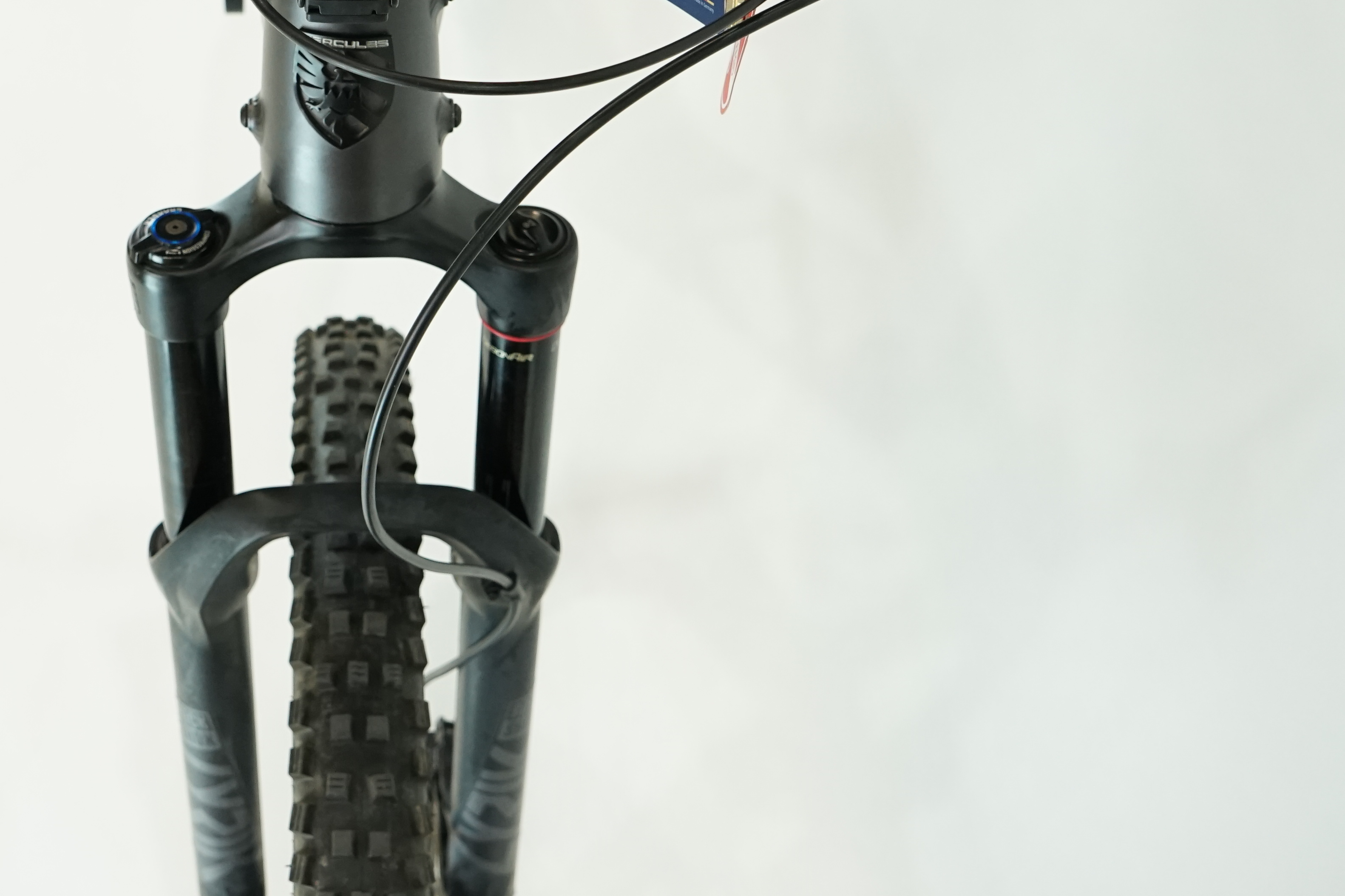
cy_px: 363
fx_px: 2055
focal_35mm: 55
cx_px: 348
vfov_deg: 24.6
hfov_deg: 35.5
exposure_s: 1/200
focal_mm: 29
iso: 1600
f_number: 5.6
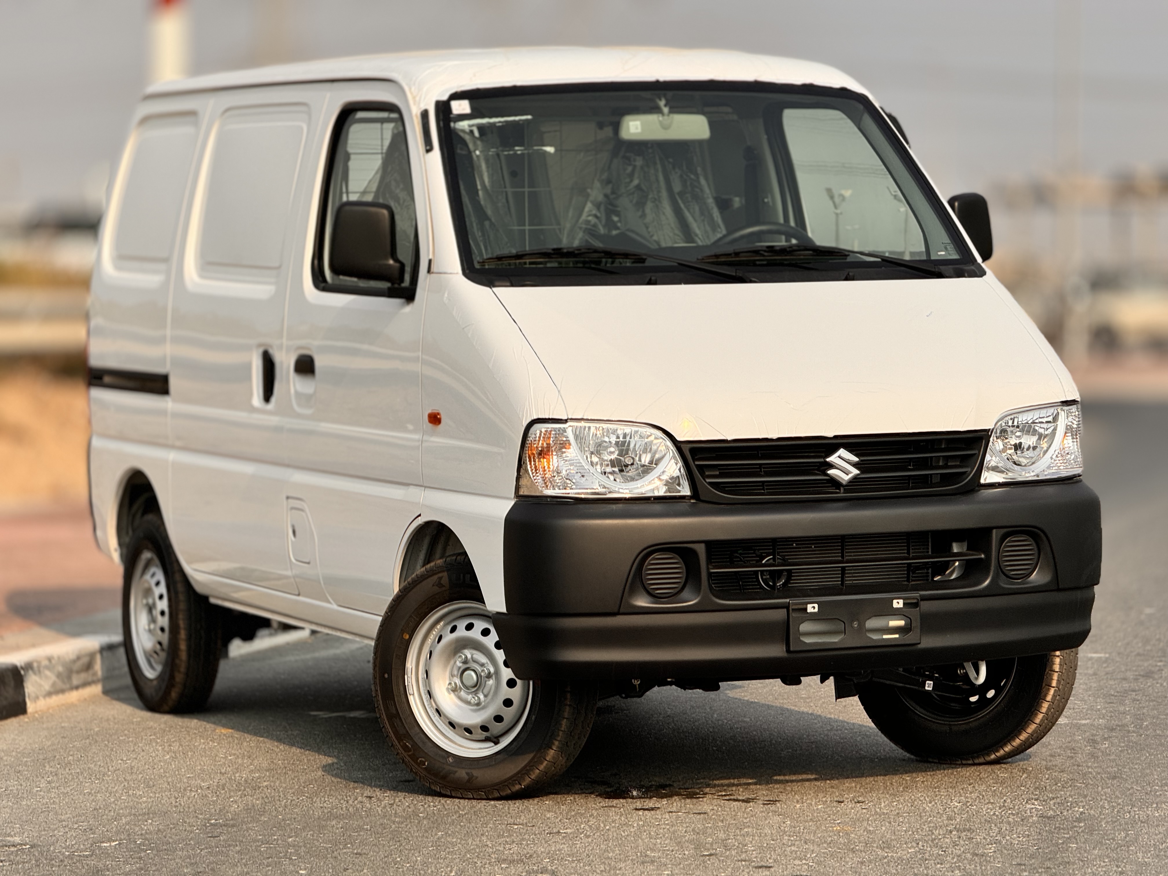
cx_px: 584
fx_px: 4049
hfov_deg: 16.4
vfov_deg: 12.3
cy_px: 438
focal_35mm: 120
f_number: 2.8
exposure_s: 1/1650
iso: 50
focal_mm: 15.66
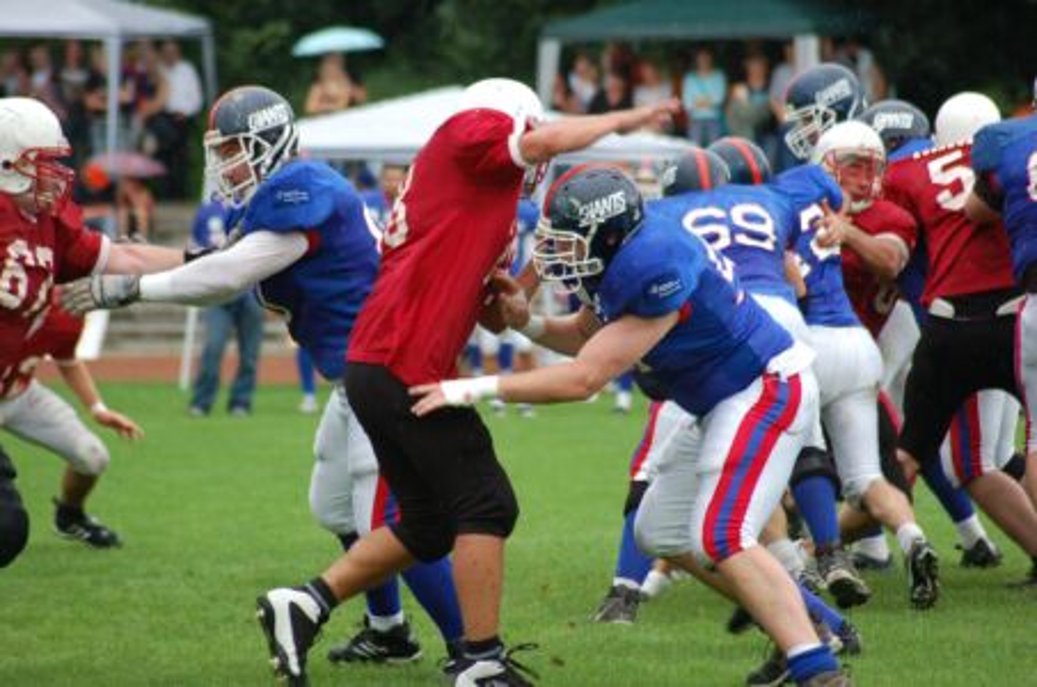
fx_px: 8408
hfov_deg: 7.1
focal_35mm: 292
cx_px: 518
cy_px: 344
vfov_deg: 4.7
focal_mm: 195
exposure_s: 1/400
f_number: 5
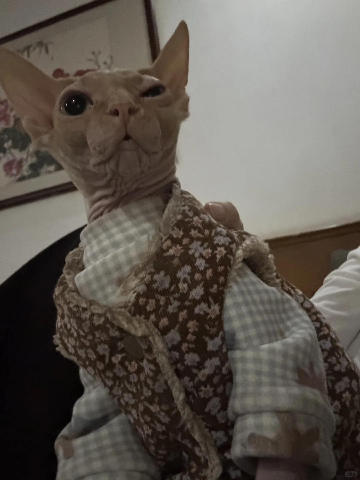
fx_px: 416
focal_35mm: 30
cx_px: 180
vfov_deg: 60.0
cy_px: 240
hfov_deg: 46.8
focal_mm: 2.69
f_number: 1.9
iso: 1250
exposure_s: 1/17
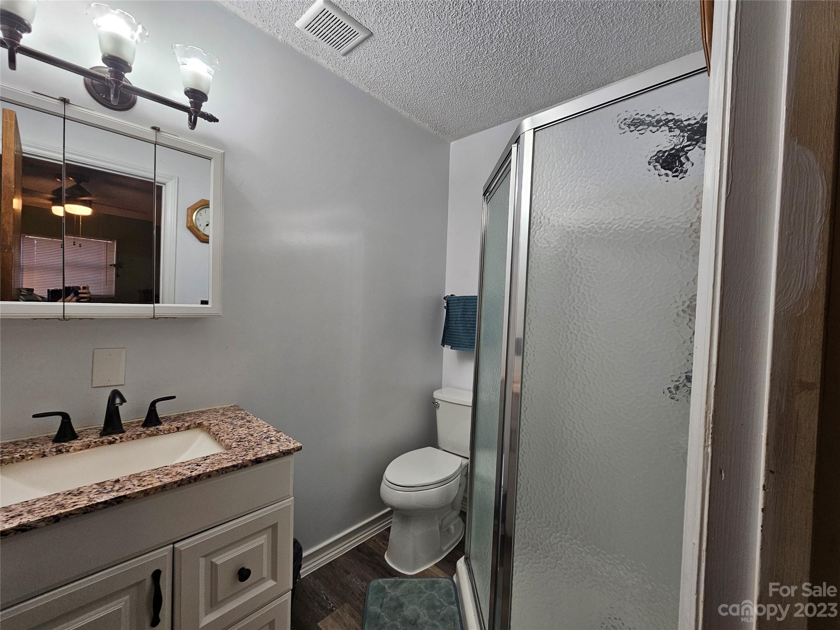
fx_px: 315
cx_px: 420
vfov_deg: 89.9
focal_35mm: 13
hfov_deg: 106.2
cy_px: 315
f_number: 2.2
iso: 64
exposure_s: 1/60
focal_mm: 2.2
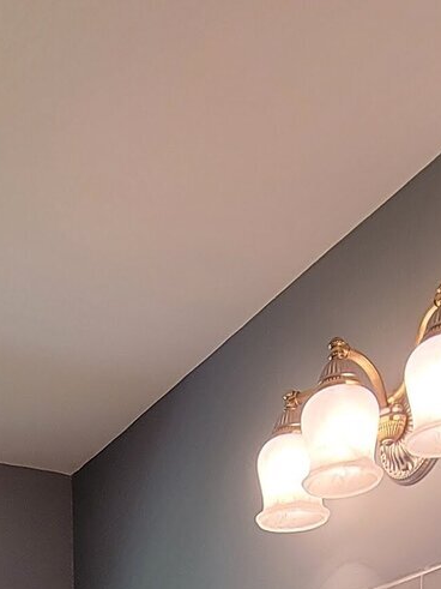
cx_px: 90
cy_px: 998
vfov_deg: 22.4
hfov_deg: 23.7
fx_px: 1037
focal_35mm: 61
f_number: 2.2
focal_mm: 2.2
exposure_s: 1/60
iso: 125
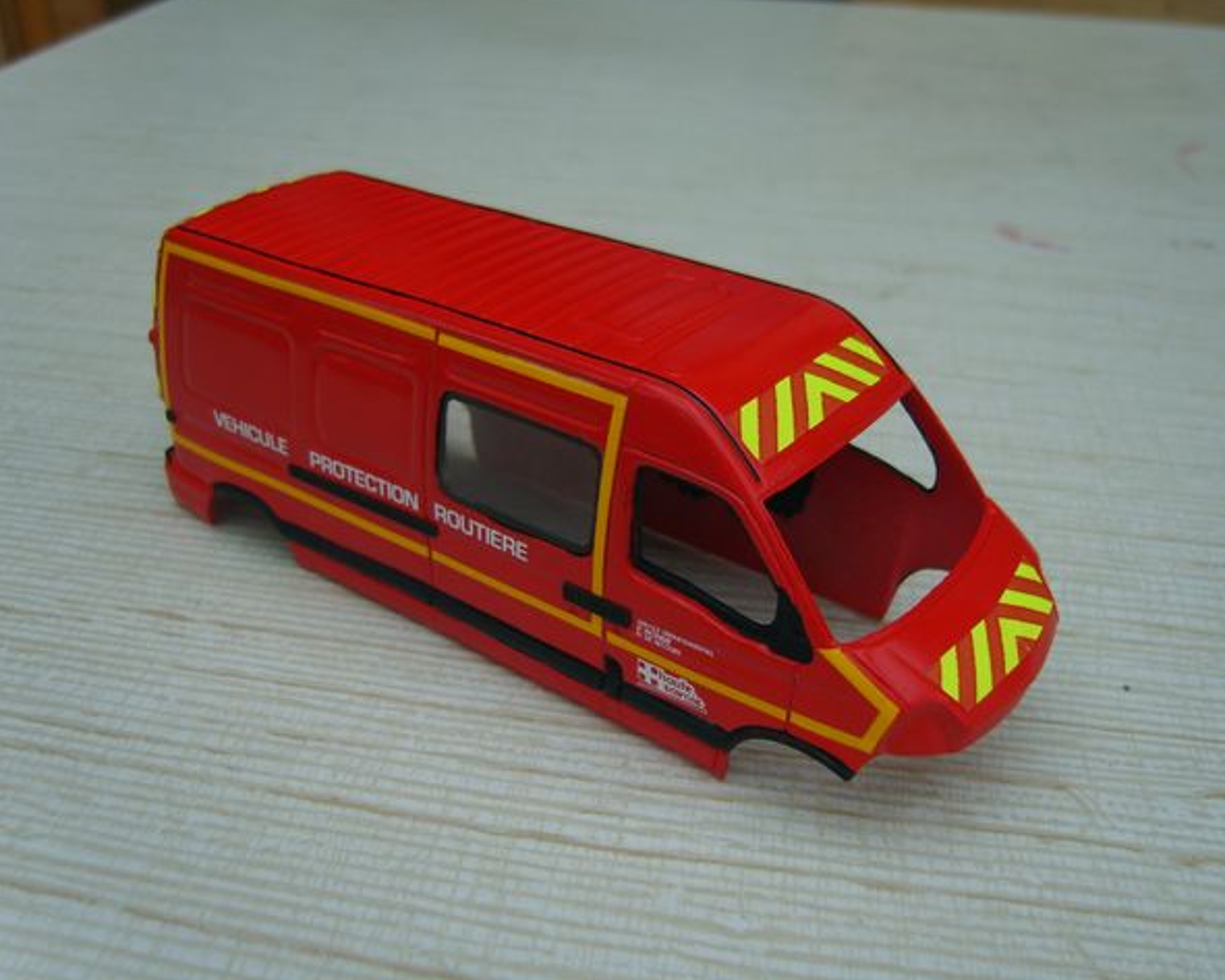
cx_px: 578
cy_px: 485
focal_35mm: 37
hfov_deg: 49.1
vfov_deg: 40.1
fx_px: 1342
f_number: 2.8
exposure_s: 1/500
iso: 50
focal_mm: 7.4
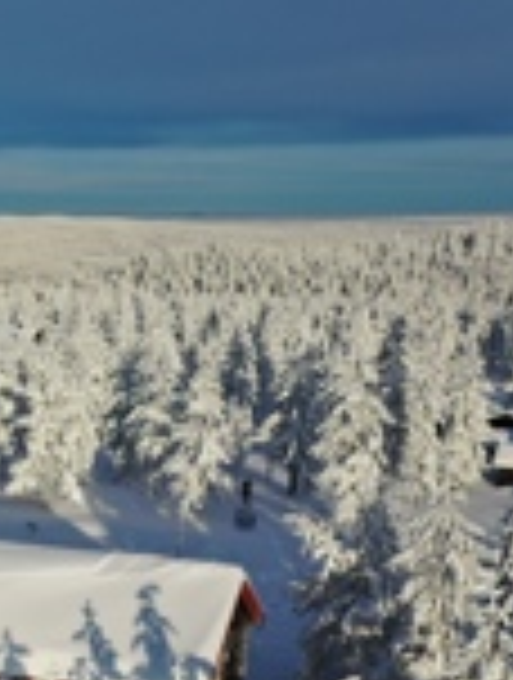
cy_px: 581
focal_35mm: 80
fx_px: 1574
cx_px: -220
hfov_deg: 17.0
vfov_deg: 23.8
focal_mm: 10.26
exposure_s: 1/2500
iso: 100
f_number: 3.2
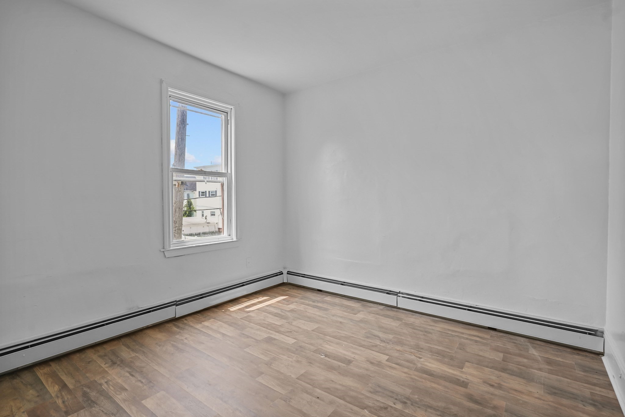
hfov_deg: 93.3
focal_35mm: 17
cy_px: 208
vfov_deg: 70.4
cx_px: 312
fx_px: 295
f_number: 6.3
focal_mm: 17
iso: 320
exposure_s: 1/20
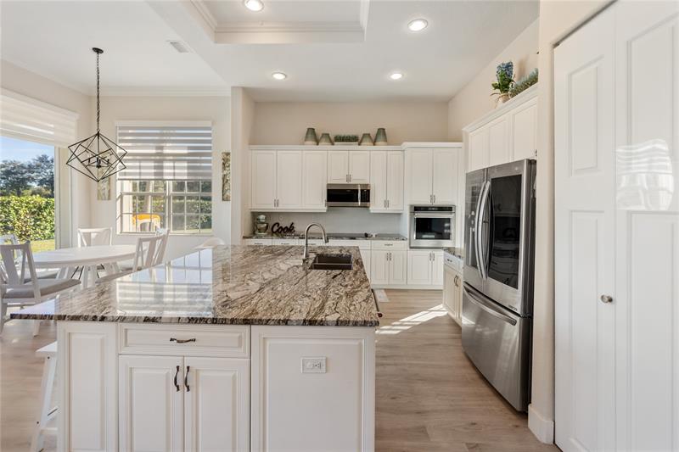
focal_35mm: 14
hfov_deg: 104.3
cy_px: 226
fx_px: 264
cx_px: 340
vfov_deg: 81.2
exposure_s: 1/125
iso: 500
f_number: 2.2
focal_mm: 14
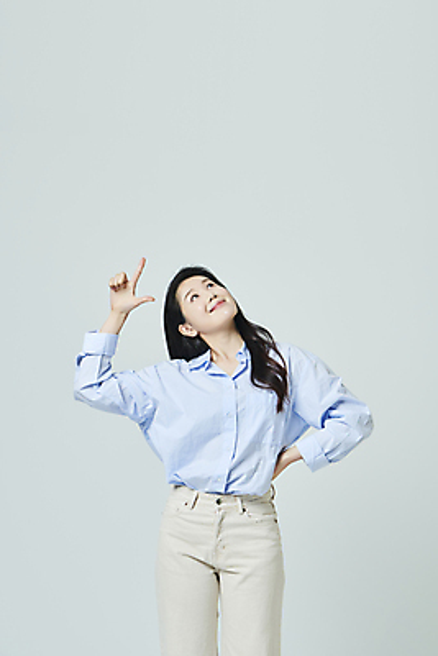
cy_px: 328
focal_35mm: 70
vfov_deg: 28.8
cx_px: 219
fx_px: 1276
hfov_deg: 19.5
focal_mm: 70
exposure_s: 1/125
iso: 100
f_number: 11
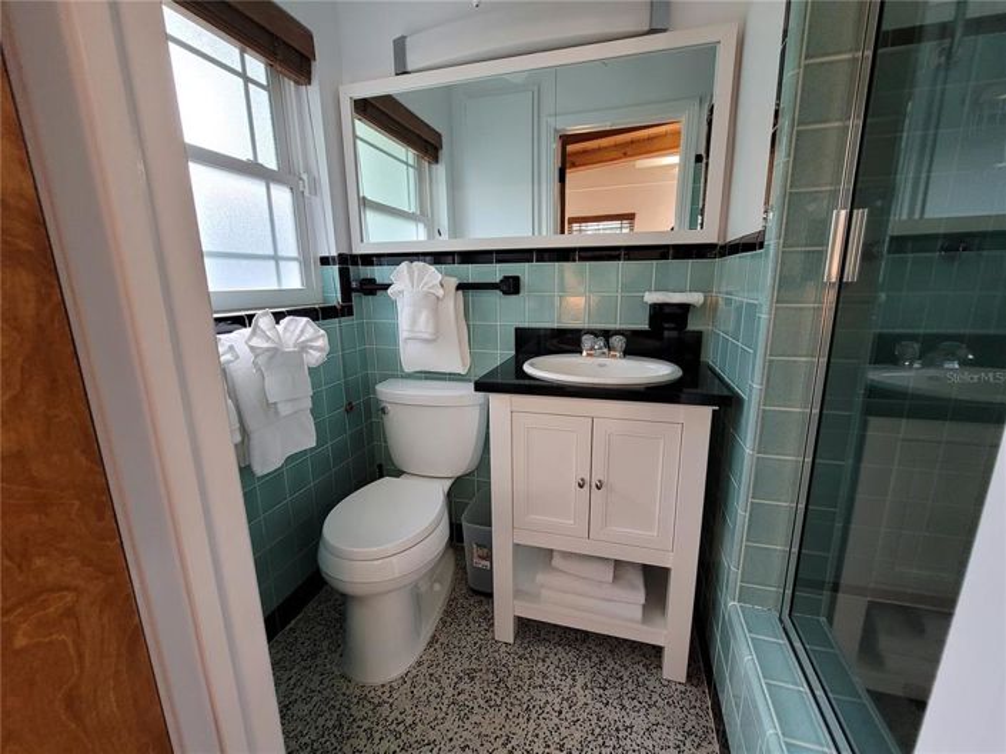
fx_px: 378
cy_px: 377
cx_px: 503
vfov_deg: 89.9
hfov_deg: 106.2
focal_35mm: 13
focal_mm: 2.2
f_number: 2.2
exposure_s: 1/60
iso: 320
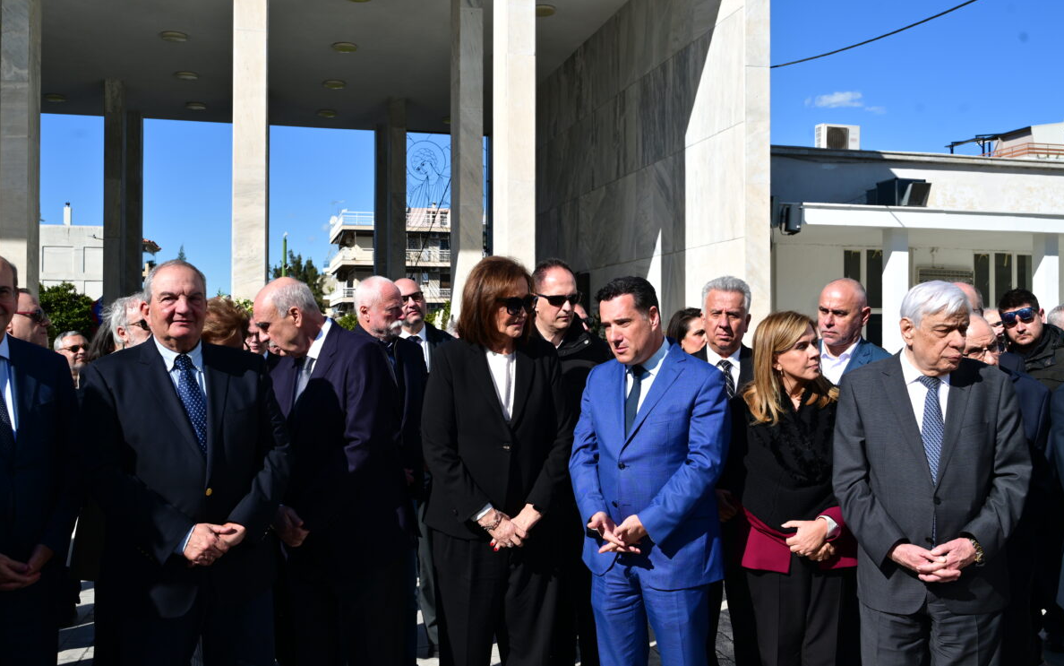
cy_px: 328
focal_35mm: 36
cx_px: 536
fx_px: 1030
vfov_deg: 35.8
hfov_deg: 54.6
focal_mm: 34.5
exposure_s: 1/500
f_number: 8
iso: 200
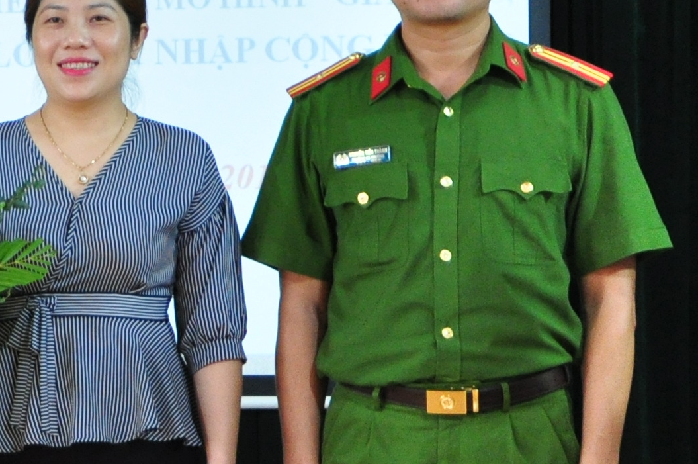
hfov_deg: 7.9
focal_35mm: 256
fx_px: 4958
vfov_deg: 5.4
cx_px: -436
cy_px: 228
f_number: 4.8
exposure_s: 1/80
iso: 800
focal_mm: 42
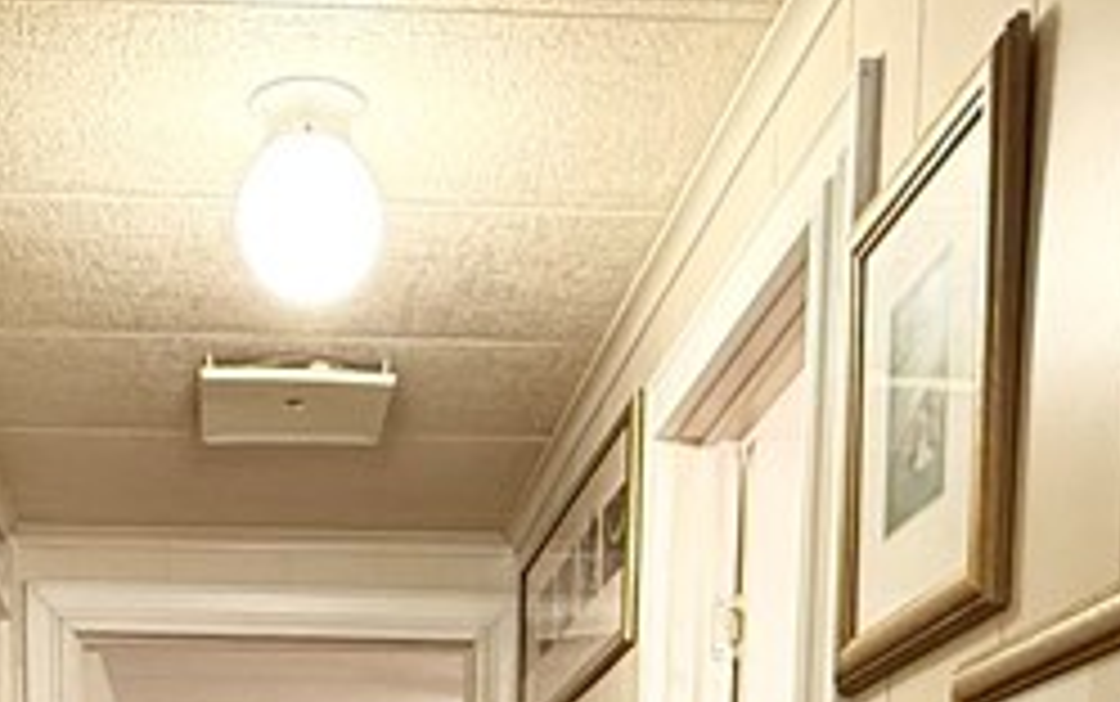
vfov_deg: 17.3
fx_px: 1863
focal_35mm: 61
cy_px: 1269
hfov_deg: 33.1
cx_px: 351
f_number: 2.2
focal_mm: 2.22
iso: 400
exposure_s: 1/60
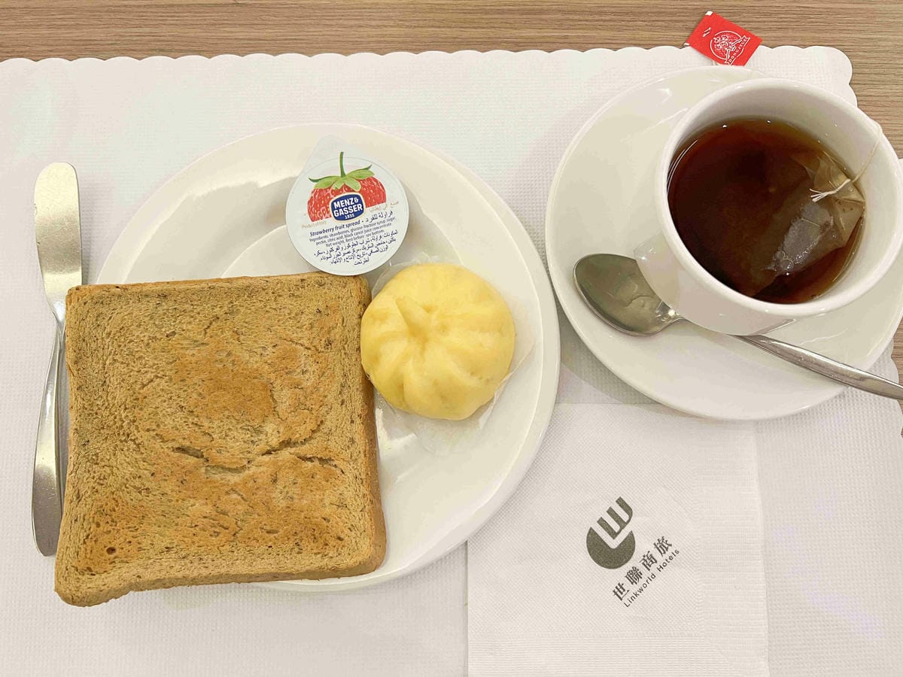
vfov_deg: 53.1
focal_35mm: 26
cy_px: 338
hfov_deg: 67.3
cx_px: 452
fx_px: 678
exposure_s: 1/60
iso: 250
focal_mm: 5.7
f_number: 1.5
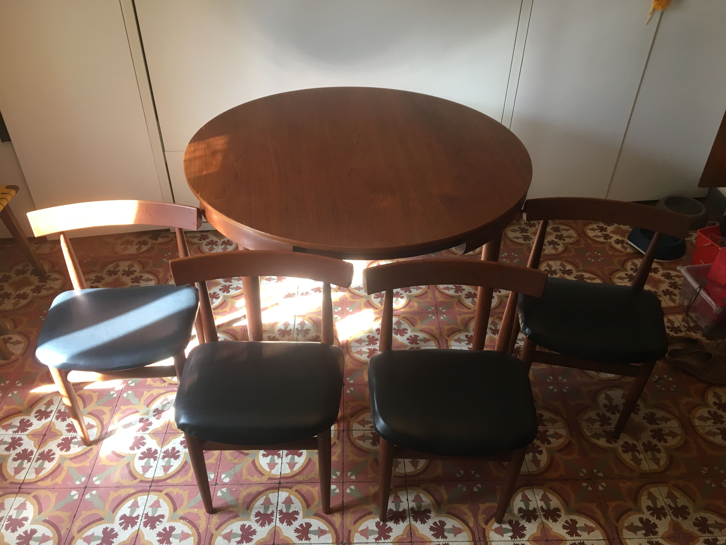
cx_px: 363
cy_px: 272
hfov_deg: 61.7
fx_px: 608
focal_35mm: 29
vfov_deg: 48.2
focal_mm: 4.15
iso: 80
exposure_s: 1/33
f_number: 2.2
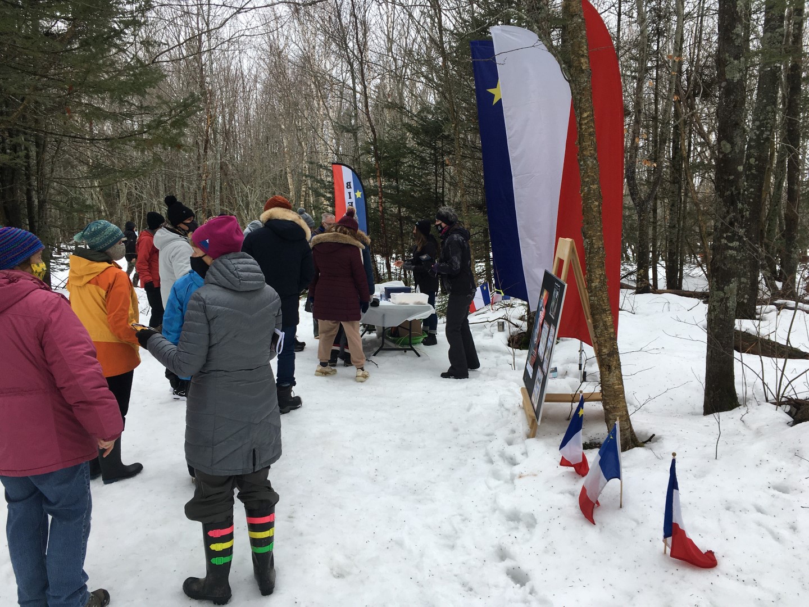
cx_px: 404
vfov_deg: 48.2
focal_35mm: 29
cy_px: 304
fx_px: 678
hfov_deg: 61.7
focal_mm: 4.15
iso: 25
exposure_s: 1/437
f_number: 2.2
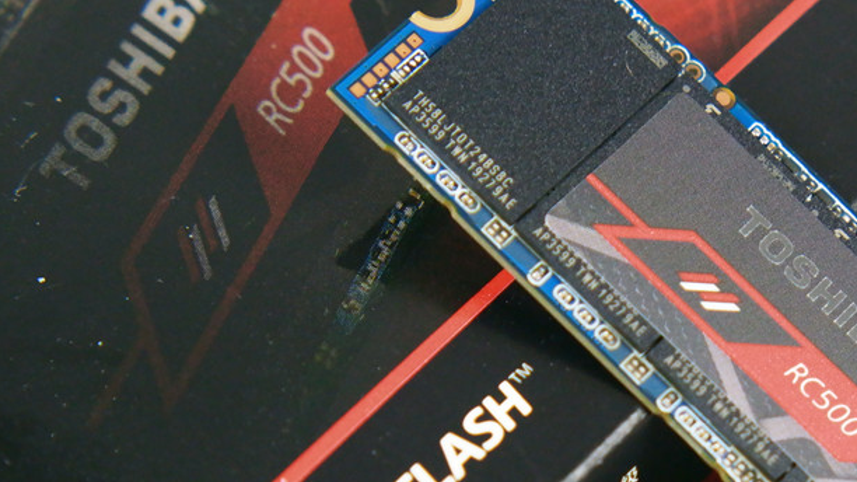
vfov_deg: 6.2
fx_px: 4453
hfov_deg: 11.0
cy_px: 504
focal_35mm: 196
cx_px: 637
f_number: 3.5
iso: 1250
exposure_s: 1/80
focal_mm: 43
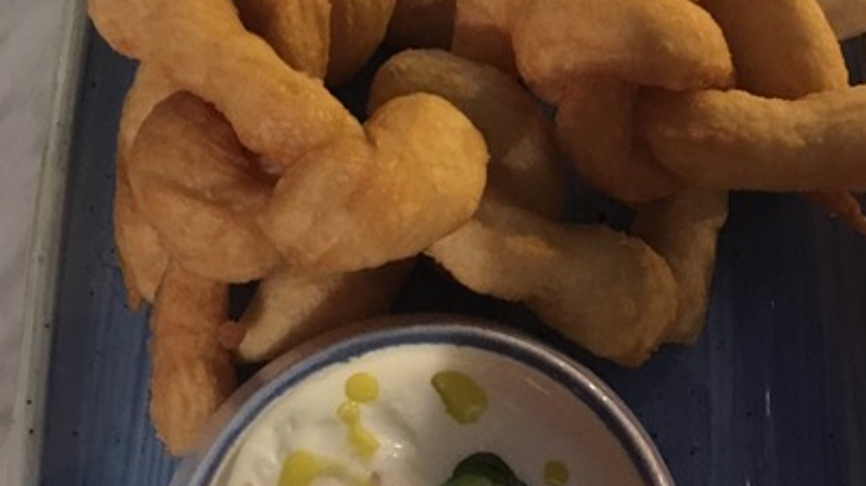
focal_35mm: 50
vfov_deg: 23.8
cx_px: 482
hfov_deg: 41.3
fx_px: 1148
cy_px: 141
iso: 500
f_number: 2.2
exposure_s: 1/17
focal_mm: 4.15
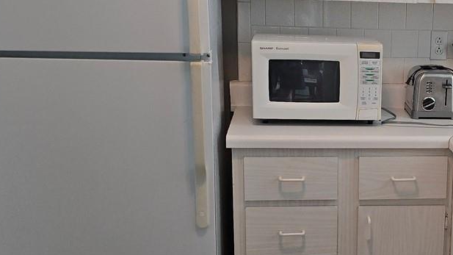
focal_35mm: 65
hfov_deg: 31.2
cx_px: 389
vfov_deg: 18.4
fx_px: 781
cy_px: 182
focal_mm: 6.3
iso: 80
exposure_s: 1/120
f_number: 1.7
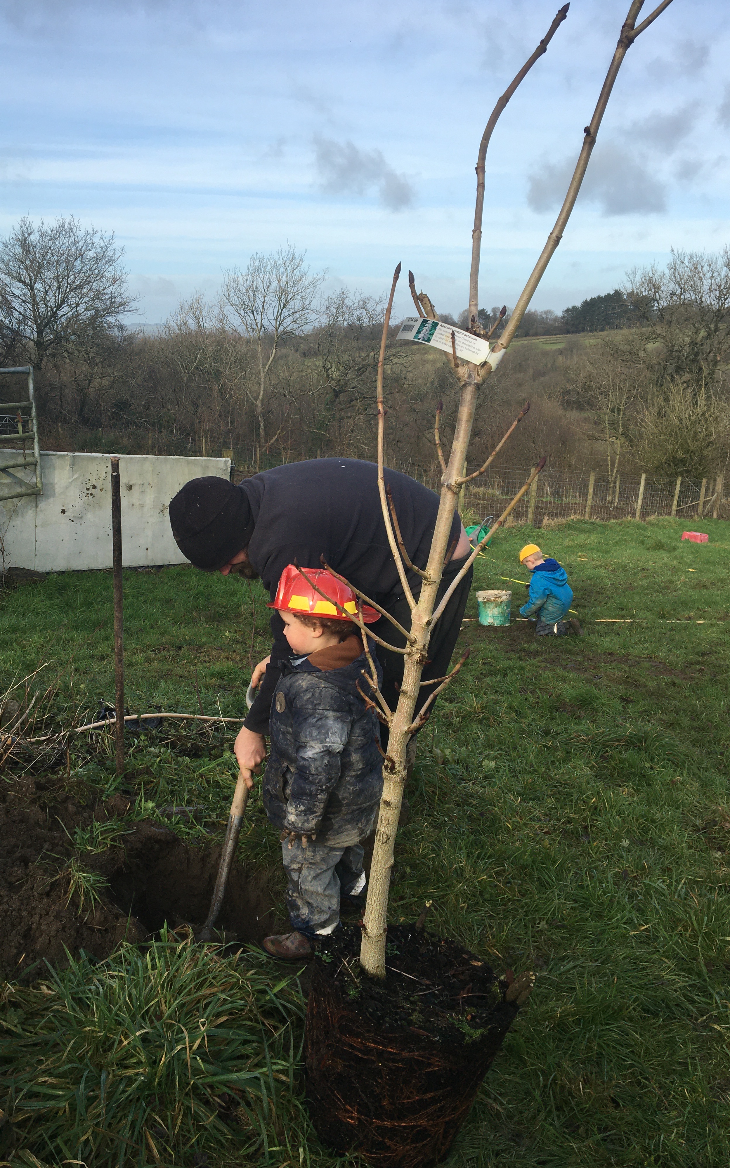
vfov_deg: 61.2
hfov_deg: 40.5
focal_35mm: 31
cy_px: 584
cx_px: 316
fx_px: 987
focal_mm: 4.15
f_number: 2.2
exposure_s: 1/836
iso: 25
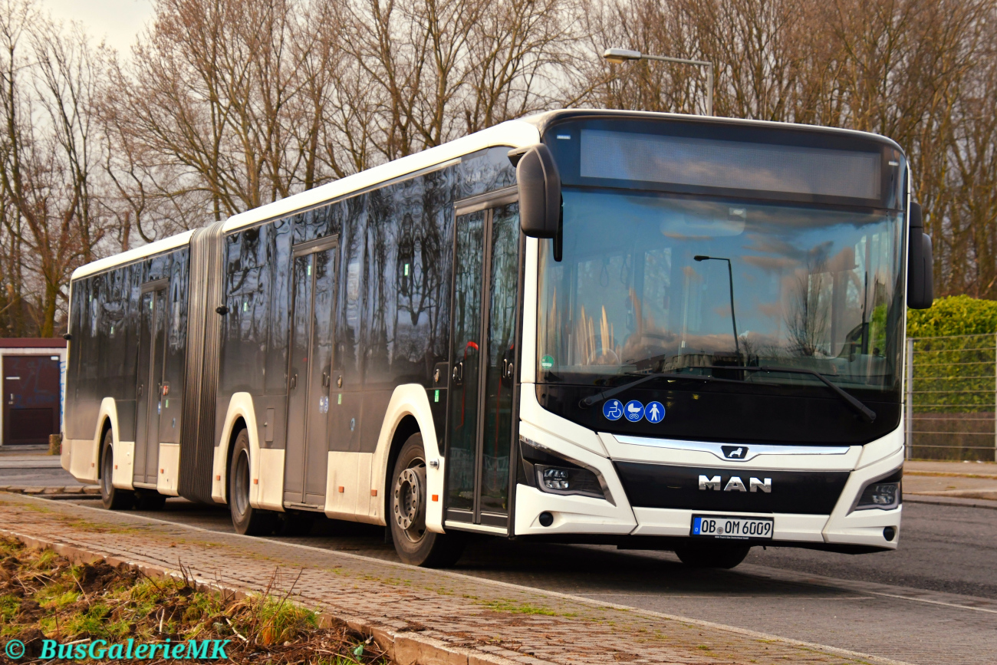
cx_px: 498
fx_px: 2271
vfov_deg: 16.7
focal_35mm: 82
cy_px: 332
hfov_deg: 24.8
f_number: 4.5
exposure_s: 1/1000
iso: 900
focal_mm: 55
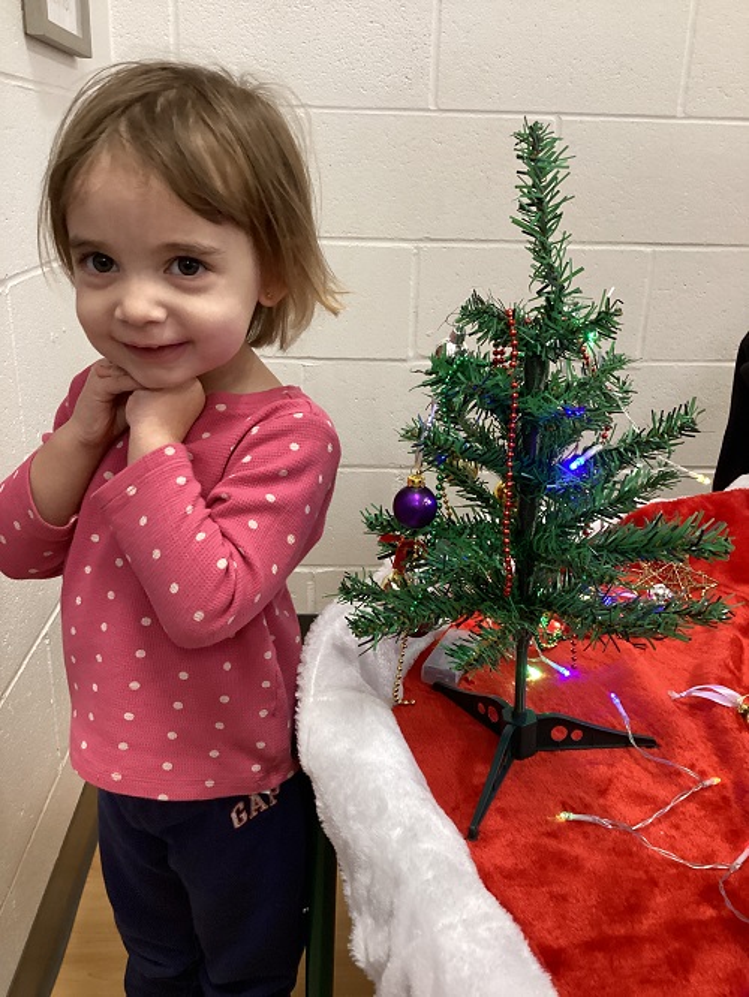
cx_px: 374
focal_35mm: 31
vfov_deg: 58.3
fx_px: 894
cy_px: 498
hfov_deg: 45.5
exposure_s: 1/40
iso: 400
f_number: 2.4
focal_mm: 3.3
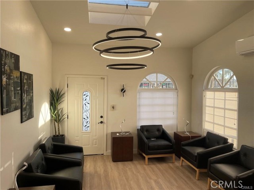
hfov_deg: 67.3
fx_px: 191
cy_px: 95
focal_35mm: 26
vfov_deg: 53.1
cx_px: 127
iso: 40
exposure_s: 1/400
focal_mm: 5.1
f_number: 1.6
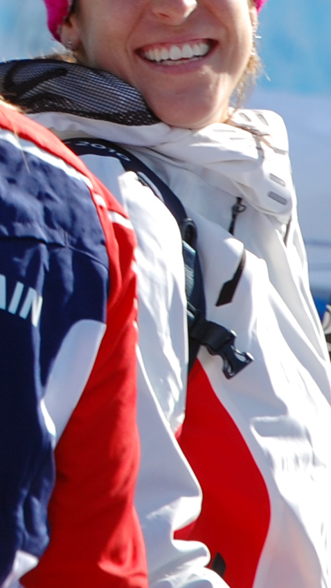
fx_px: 14312
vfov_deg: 2.4
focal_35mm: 918
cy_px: -42
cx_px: -225
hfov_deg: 1.3
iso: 200
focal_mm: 165
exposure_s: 1/400
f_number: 7.1
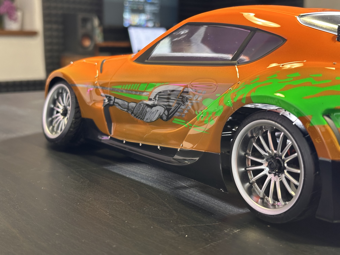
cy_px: 128
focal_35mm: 48
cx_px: 170
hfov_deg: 39.7
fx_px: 471
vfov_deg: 30.3
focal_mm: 6.86
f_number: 1.78
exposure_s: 1/50
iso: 250
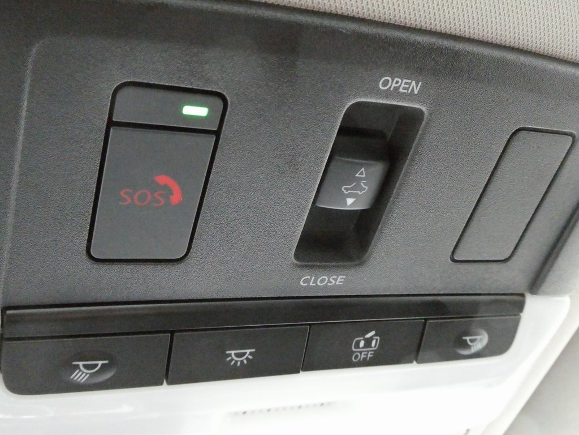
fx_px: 669
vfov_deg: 36.0
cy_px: 218
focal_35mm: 40
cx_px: 290
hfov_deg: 46.8
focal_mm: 7.2
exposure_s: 1/60
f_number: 4
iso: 3200
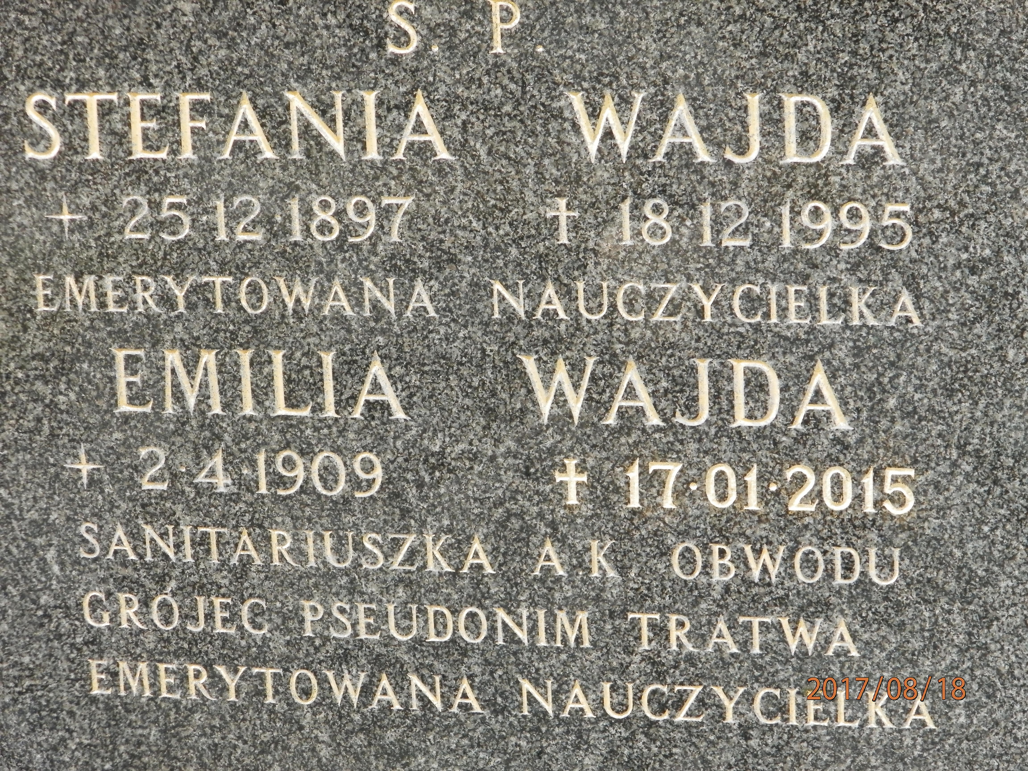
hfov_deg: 14.9
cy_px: 386
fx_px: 3920
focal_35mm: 132
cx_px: 514
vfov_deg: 11.2
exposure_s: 1/60
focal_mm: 23.6
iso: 200
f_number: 4.7
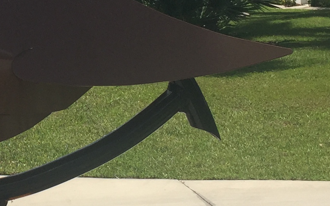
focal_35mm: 117
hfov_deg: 17.1
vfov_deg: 11.1
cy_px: 32
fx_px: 1052
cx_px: -50
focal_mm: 4.15
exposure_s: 1/2639
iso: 32
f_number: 2.2
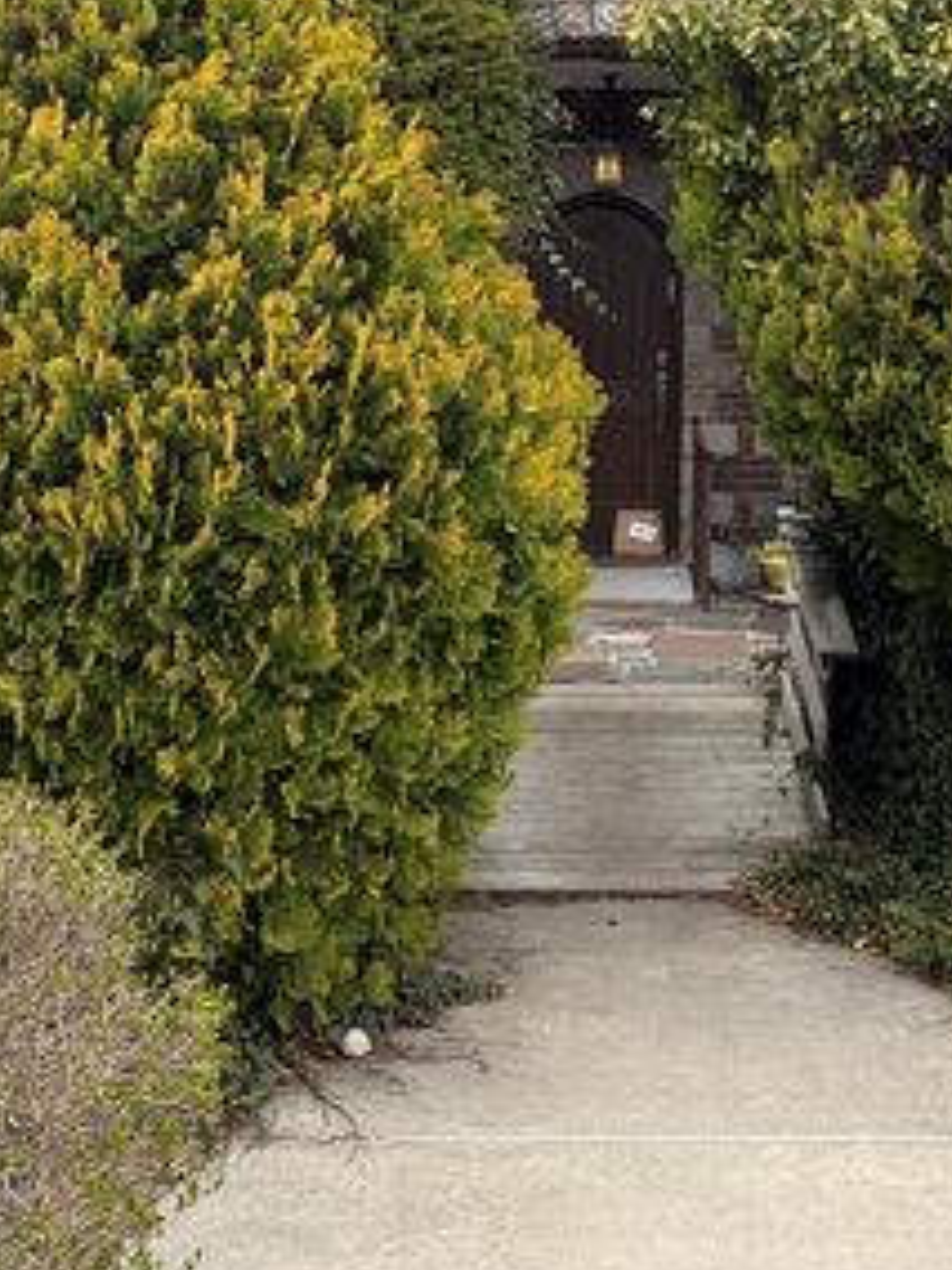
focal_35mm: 61
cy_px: 248
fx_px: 2237
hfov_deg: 23.9
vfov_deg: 30.9
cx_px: 670
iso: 64
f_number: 1.6
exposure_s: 1/1155
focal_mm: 5.96
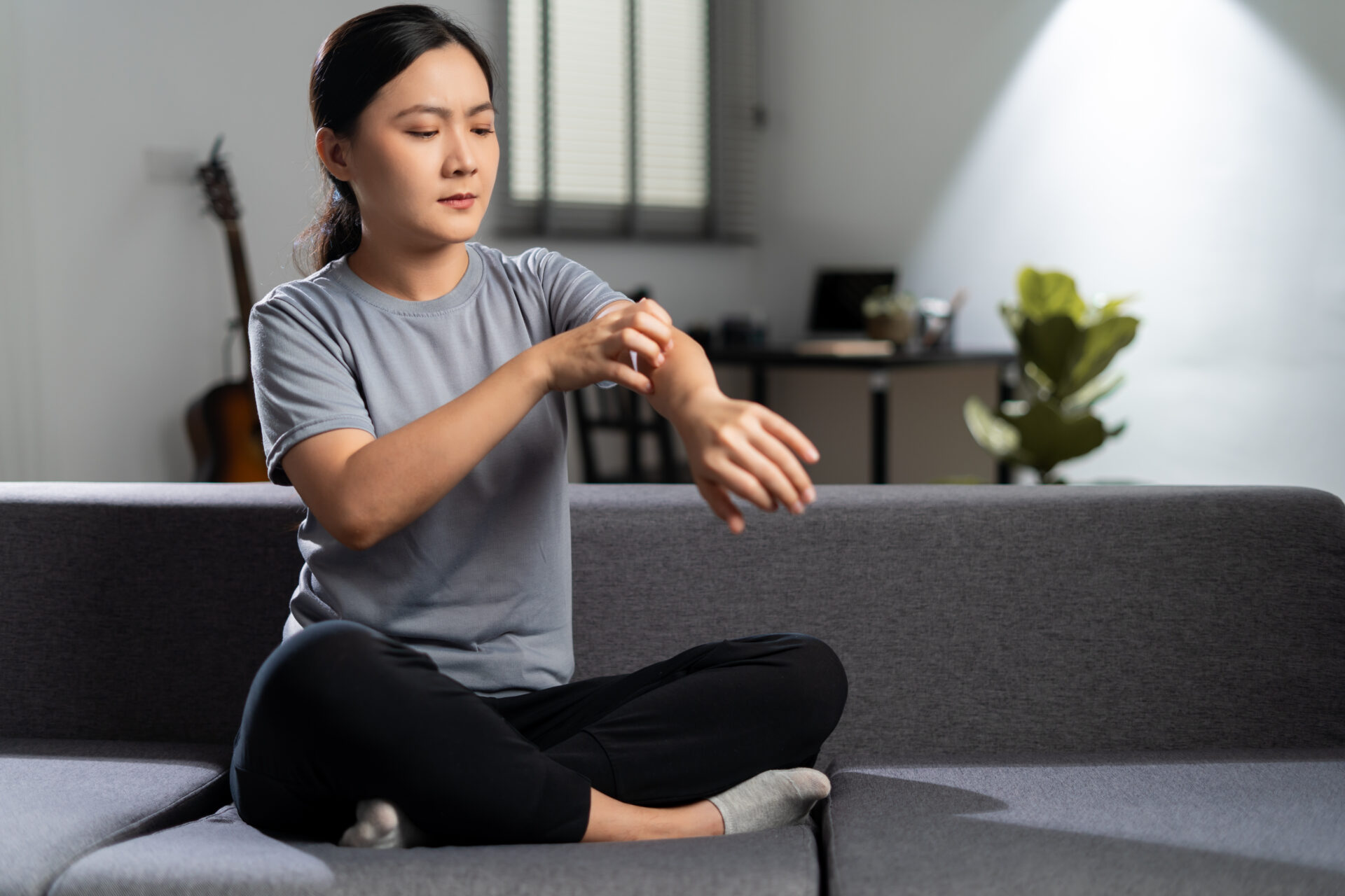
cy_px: 448
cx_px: 672
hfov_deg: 39.6
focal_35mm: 50
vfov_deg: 27.0
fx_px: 1868
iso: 160
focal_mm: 50
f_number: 1.8
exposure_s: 1/50
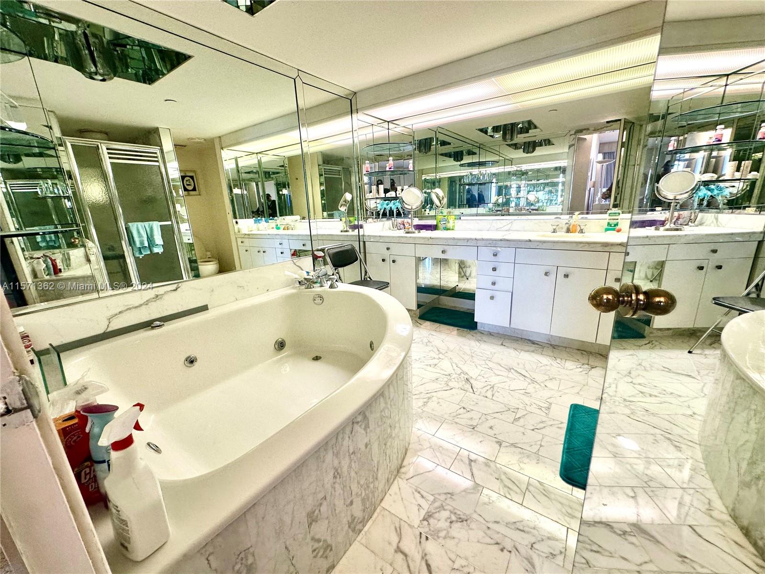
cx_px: 382
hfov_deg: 102.1
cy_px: 287
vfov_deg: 85.7
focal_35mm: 14
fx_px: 309
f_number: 2.2
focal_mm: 2.22
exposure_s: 1/120
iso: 125
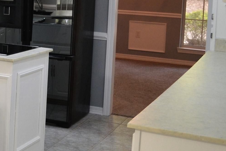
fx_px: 515
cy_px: 8
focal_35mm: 82
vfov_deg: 16.4
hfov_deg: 22.3
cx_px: -64
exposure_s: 1/60
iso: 400
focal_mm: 18
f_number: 3.5
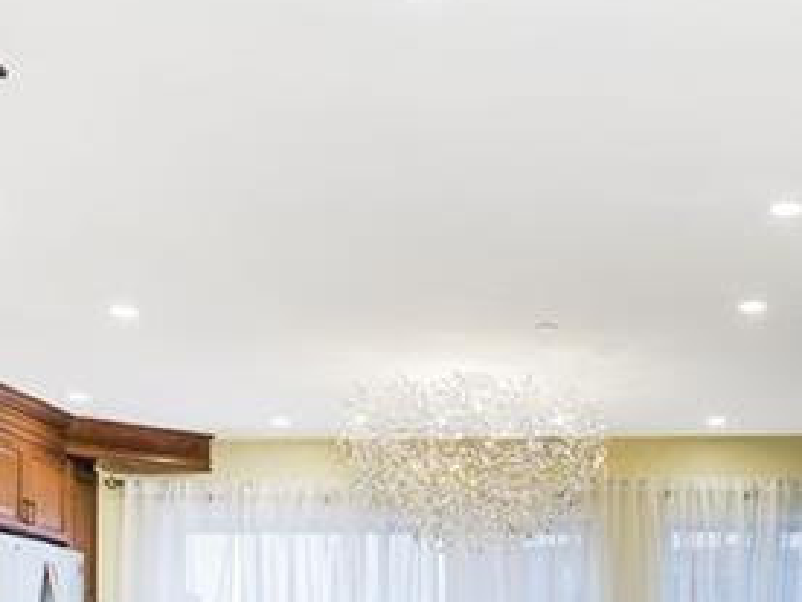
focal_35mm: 57
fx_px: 1321
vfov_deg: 24.1
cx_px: 604
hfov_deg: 33.1
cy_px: 646
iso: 50
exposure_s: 1/40
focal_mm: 16
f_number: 4.5
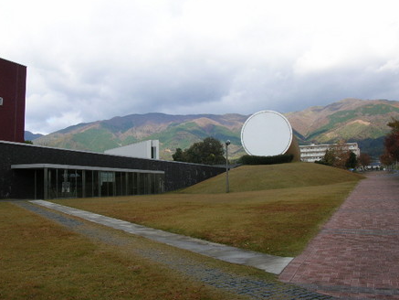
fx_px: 415
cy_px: 148
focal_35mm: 36
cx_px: 202
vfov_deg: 39.7
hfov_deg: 51.3
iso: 50
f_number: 5.6
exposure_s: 1/164
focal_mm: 5.8
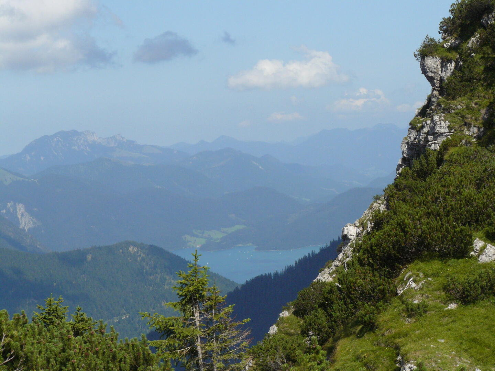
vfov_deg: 13.2
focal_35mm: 112
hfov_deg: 17.6
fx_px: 1602
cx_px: 248
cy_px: 186
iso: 200
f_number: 8
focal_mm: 18.6
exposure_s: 1/400
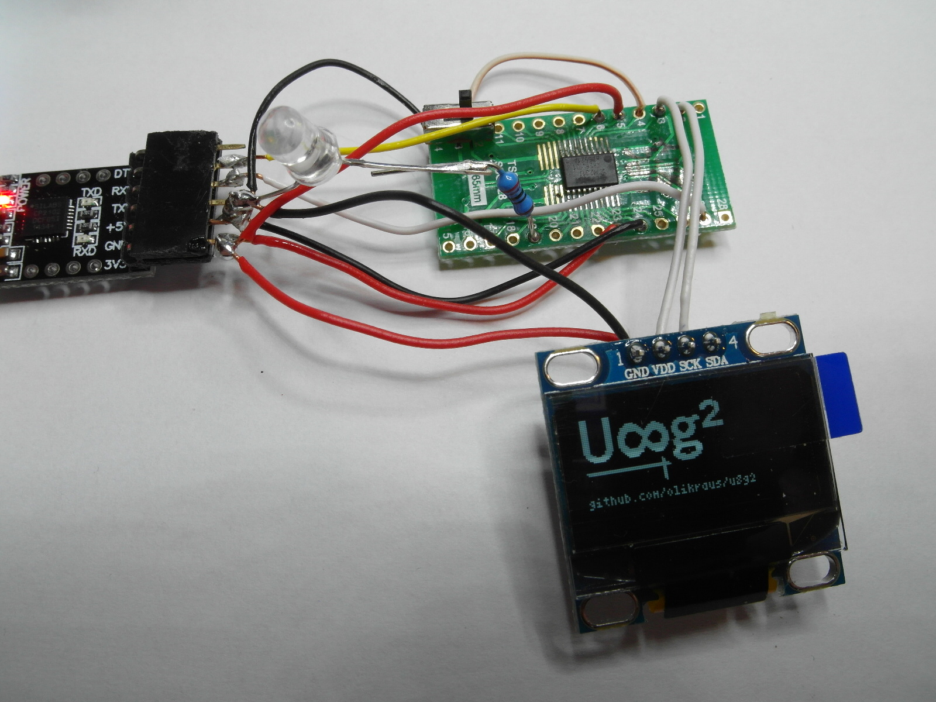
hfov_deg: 71.6
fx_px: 649
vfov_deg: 56.8
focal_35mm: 24
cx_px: 468
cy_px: 351
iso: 200
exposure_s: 1/45
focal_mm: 5.2
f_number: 6.1
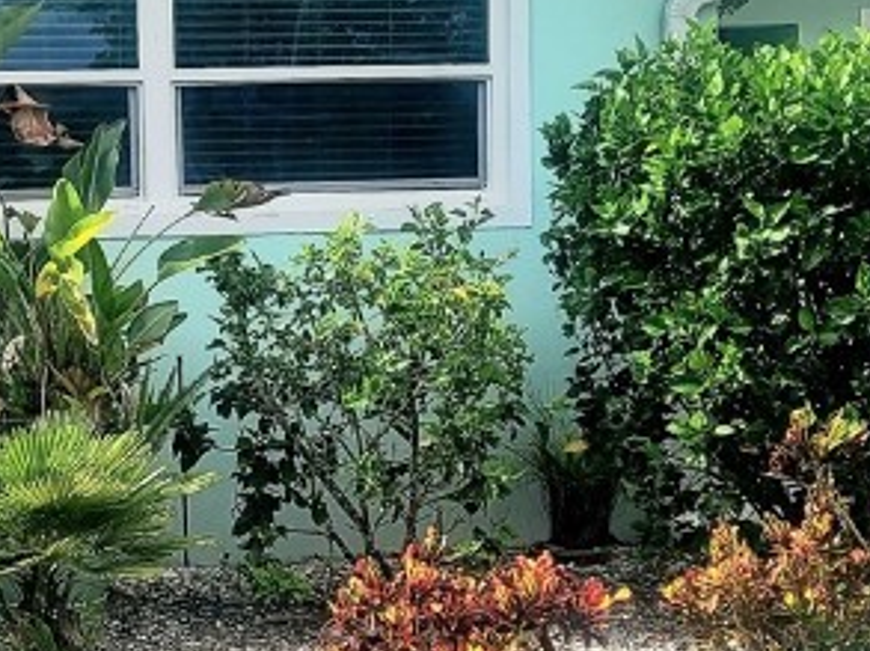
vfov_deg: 16.2
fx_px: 2284
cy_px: 443
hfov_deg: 21.0
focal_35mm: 91
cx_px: 65
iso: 40
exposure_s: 1/2000
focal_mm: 5.4
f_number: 1.8
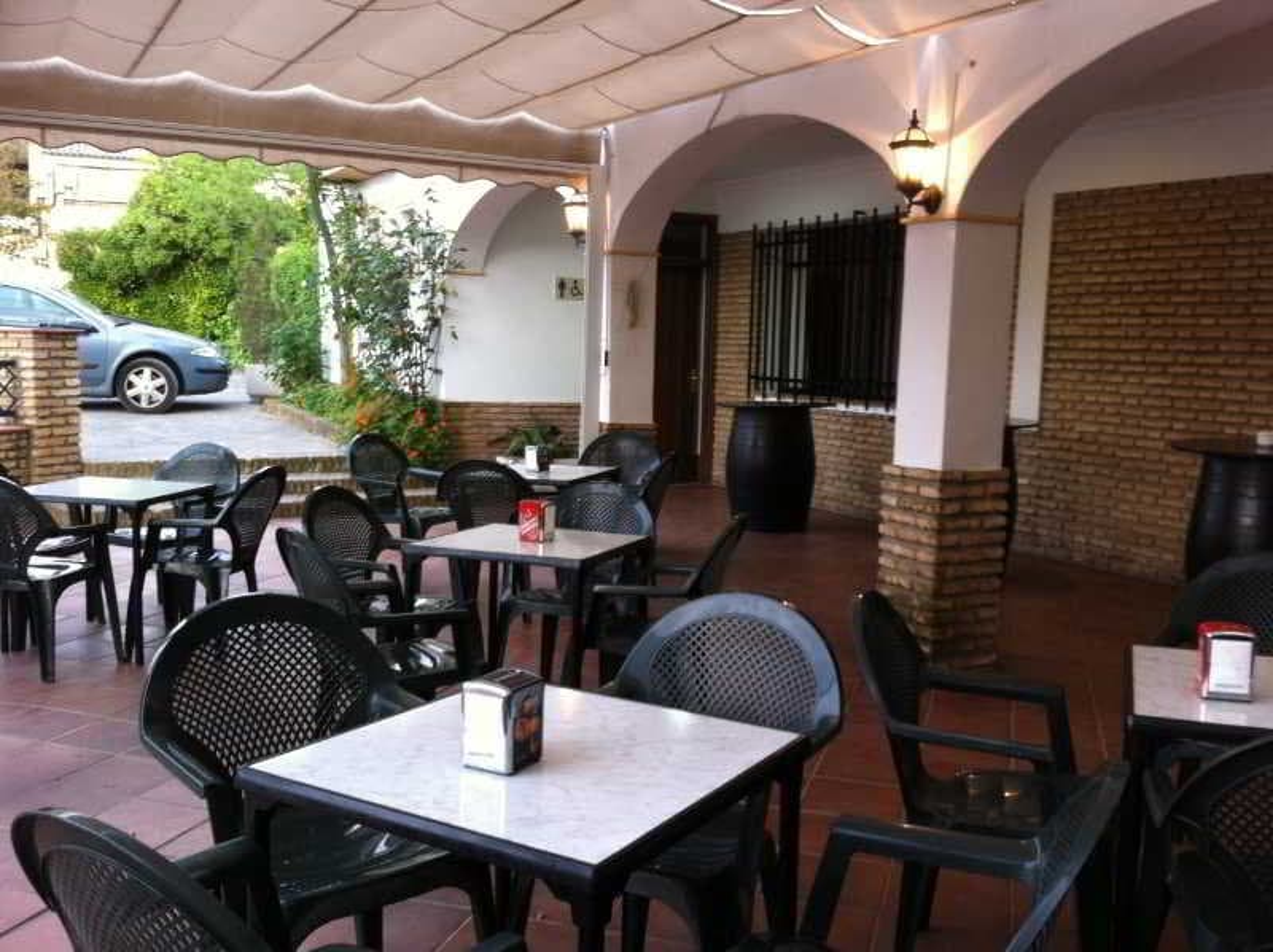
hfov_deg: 52.7
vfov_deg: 40.6
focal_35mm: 35
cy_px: 476
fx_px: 1286
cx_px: 636
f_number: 2.8
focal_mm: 3.85
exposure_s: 1/24
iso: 80
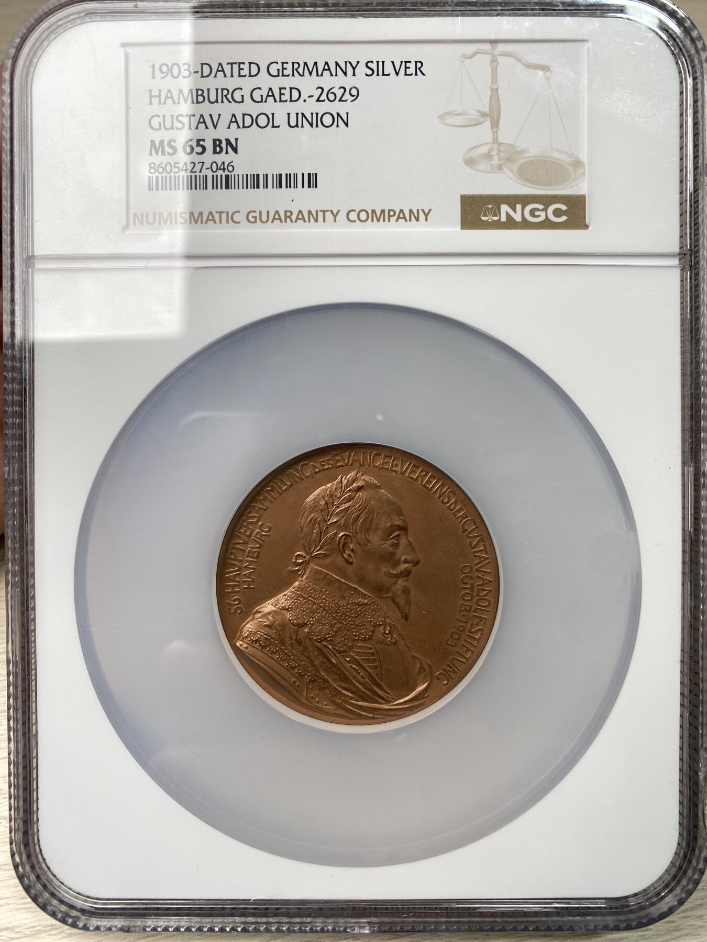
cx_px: 354
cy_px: 471
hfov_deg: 54.9
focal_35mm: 25
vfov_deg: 69.4
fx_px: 681
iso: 32
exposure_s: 1/159
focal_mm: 4.25
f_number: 1.8
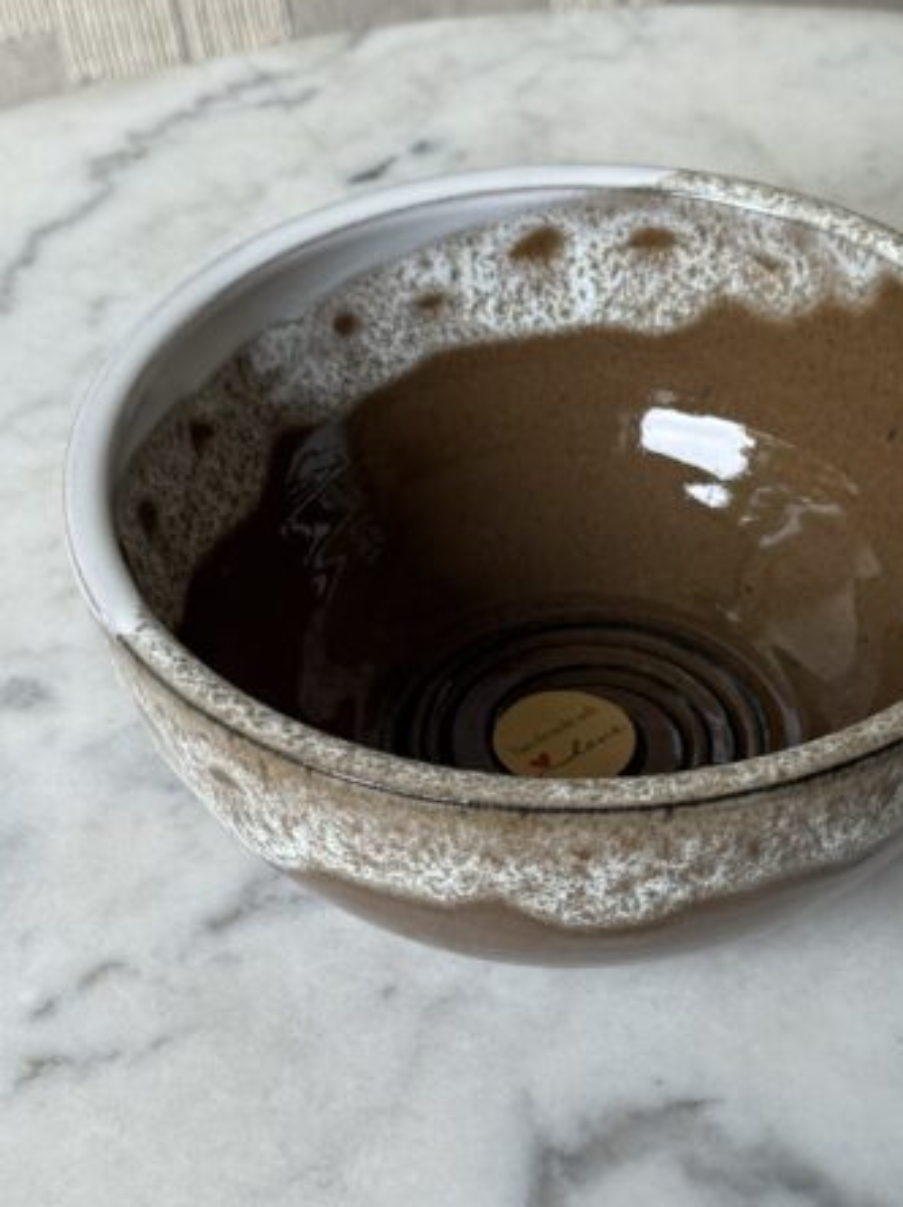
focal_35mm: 72
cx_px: 569
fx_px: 2508
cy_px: 528
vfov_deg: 27.0
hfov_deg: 20.4
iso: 50
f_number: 1.78
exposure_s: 1/202
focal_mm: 6.76
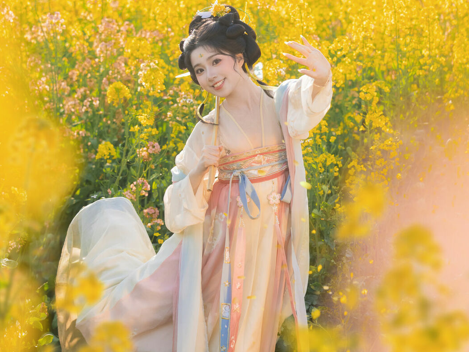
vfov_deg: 10.0
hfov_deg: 13.3
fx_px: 2019
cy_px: 184
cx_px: 234
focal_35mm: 149
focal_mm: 104
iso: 100
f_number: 2.8
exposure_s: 1/640
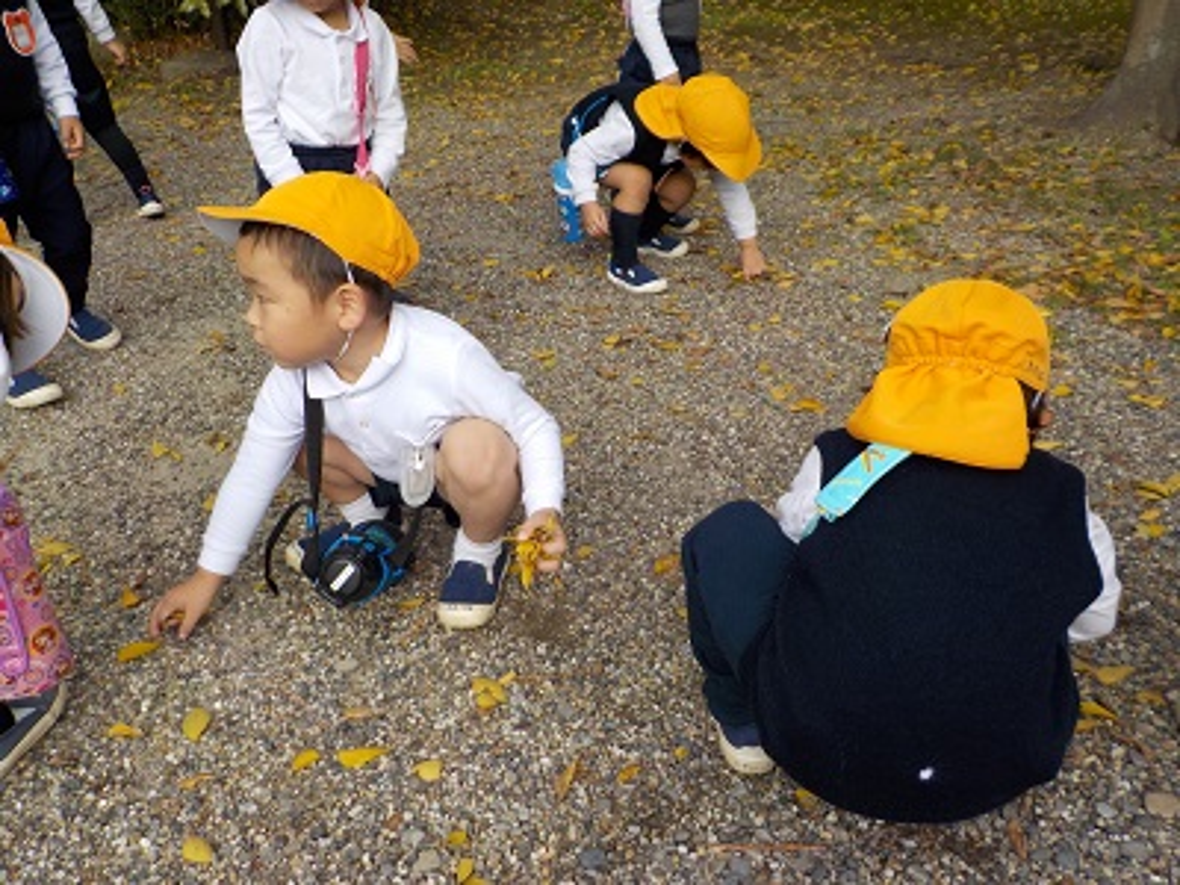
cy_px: 442
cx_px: 590
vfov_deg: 46.8
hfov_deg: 60.0
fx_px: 1023
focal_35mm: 30
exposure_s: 1/400
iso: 125
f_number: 3.3
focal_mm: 4.1
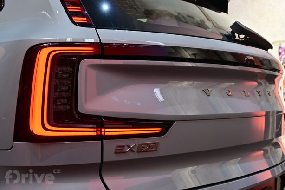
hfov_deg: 43.0
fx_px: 362
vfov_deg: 29.4
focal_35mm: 46
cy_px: 95
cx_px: 142
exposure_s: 1/200
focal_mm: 30.5
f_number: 6.3
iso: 500
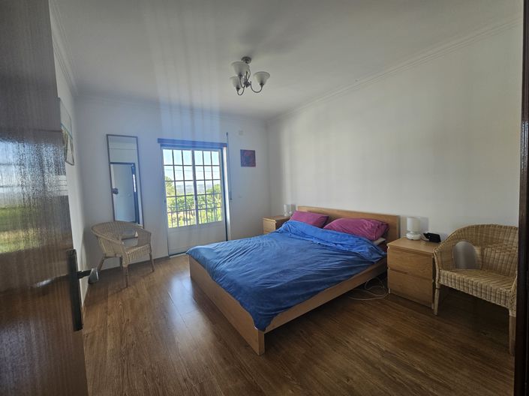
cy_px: 198
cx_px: 264
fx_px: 199
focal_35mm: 13
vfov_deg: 89.9
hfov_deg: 106.2
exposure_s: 1/50
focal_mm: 2.2
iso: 50
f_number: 2.2
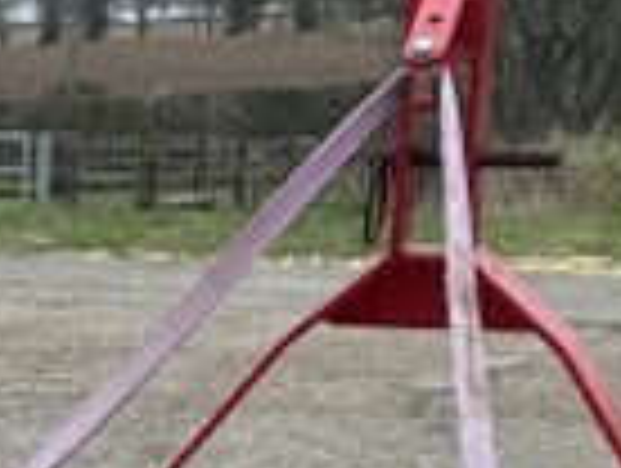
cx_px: -324
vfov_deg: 9.5
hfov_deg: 13.3
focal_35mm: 139
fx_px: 2498
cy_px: 1120
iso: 80
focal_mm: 6.86
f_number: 1.78
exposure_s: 1/121
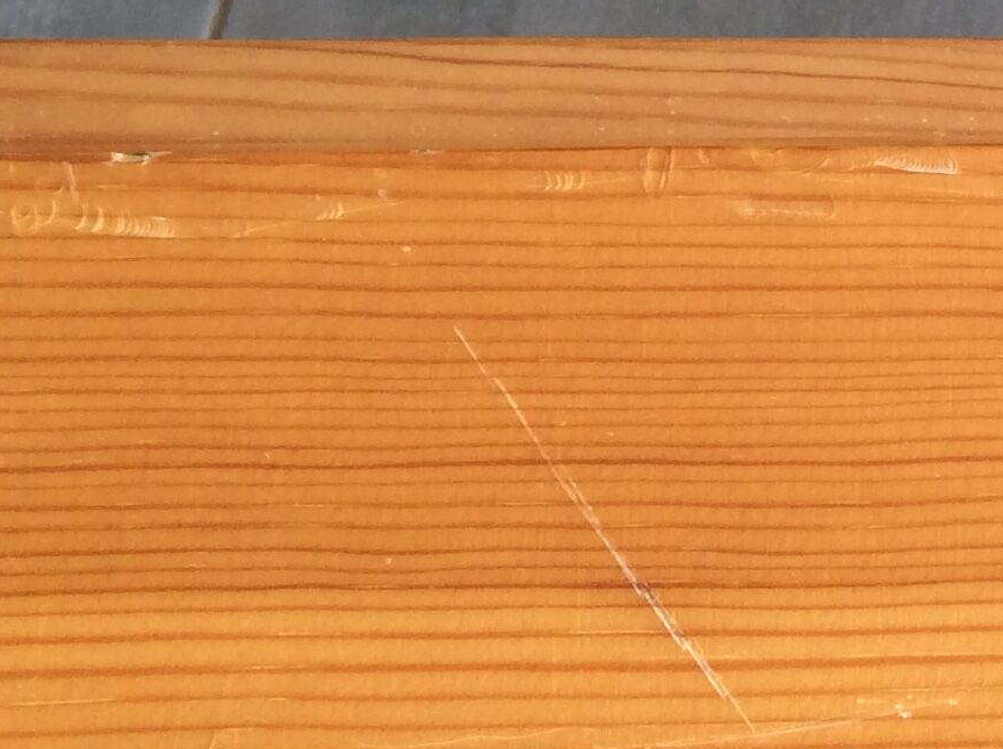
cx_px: 1185
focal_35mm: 96
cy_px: 151
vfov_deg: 15.3
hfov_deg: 19.4
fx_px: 2777
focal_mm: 3.3
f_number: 2.4
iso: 40
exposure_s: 1/100
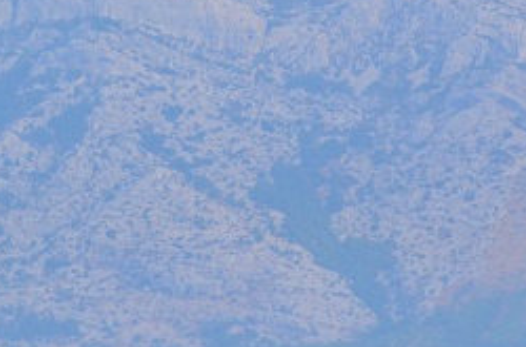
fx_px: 7166
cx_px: -157
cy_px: 125
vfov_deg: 2.8
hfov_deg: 4.2
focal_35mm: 492
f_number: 5.6
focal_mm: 82
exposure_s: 1/1600
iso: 400
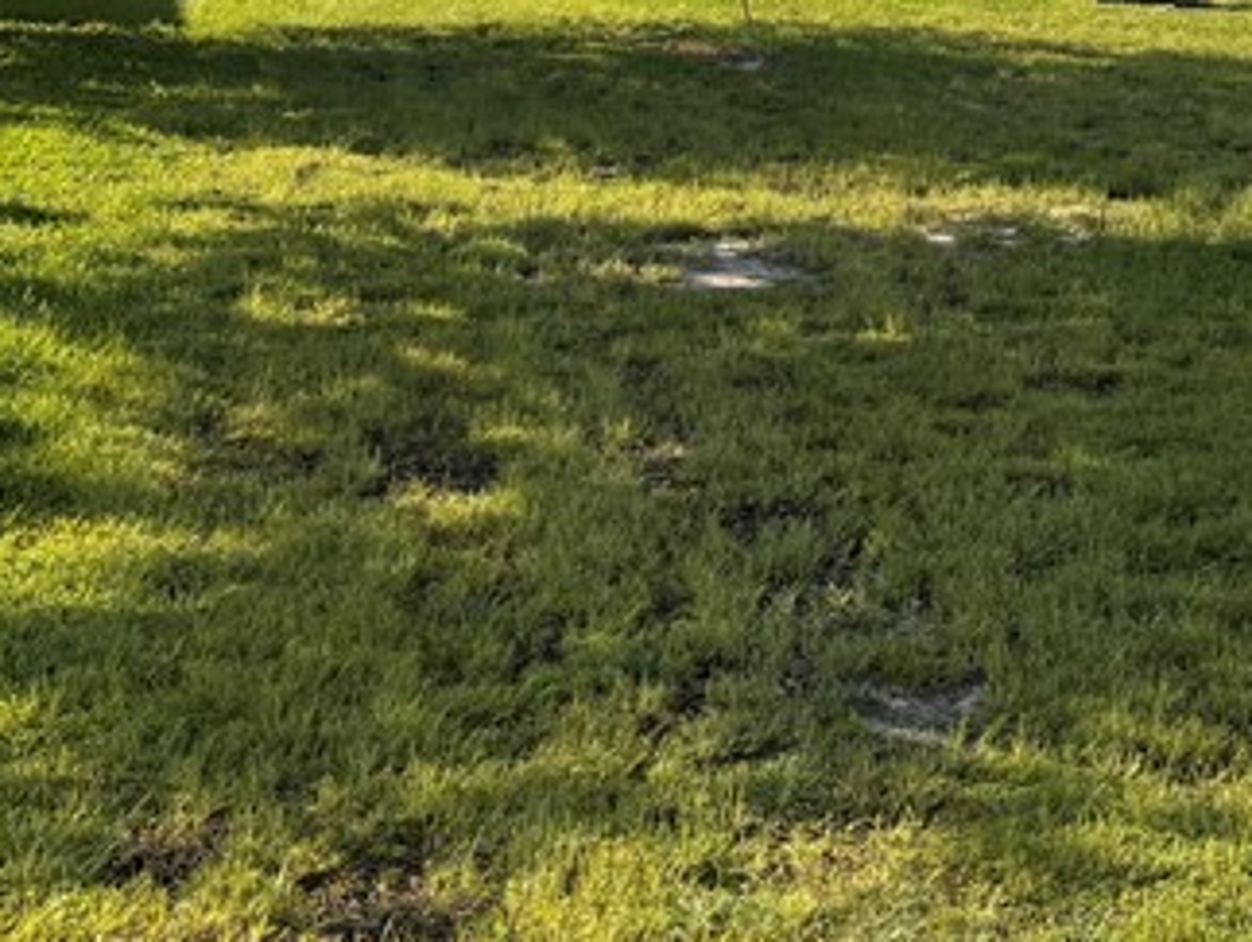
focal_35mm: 76
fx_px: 2752
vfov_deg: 18.6
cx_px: 1194
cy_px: -105
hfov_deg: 24.7
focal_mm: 6.76
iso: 80
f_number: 1.78
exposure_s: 1/4049
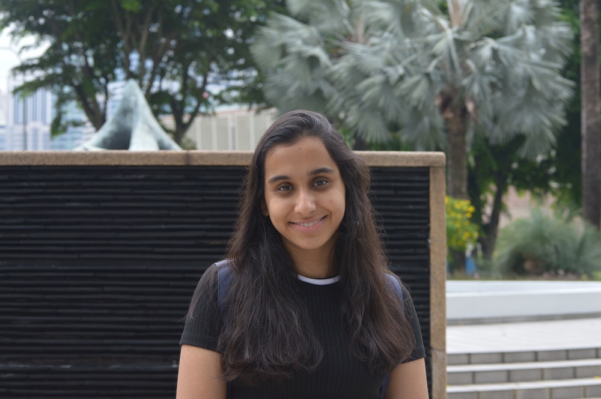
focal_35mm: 82
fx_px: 1375
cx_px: 300
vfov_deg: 16.5
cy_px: 200
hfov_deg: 24.6
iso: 400
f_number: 5.6
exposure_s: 1/125
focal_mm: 55
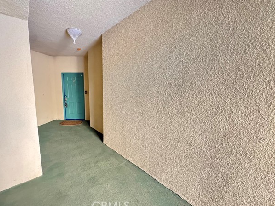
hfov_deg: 98.1
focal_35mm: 15
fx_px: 119
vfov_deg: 81.8
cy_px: 102
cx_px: 130
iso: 1600
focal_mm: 2.22
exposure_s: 1/40
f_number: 2.2
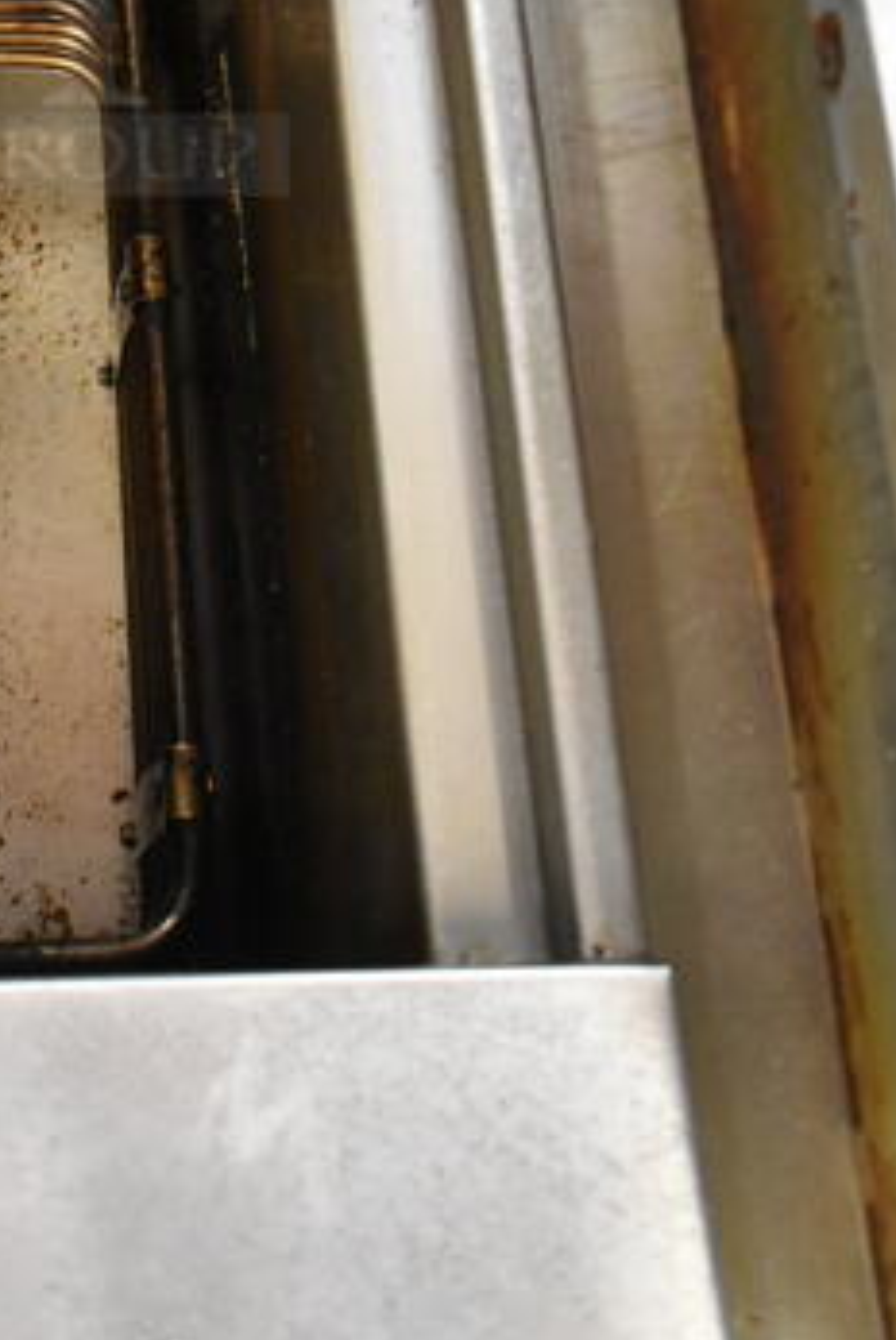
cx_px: -139
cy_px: -6
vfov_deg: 26.8
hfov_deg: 18.4
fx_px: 2645
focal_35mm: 71
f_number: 3.5
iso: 4500
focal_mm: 18
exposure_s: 1/125
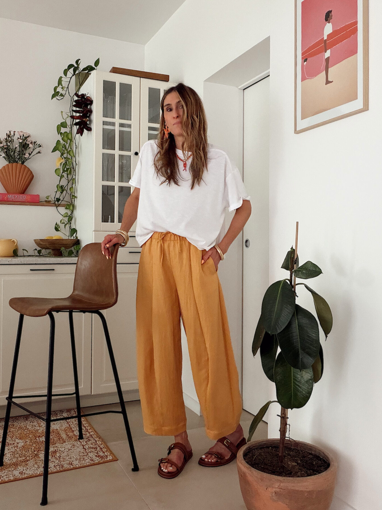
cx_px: 191
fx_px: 471
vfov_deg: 56.8
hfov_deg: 44.2
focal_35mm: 32
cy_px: 242
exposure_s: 1/60
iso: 200
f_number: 1.9
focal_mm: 2.71
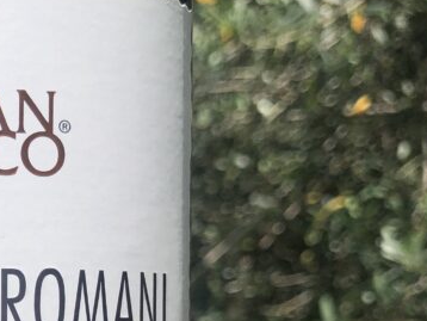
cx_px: -52
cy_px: 366
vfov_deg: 17.7
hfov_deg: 22.9
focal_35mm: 80
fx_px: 987
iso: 20
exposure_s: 1/4000
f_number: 1.8
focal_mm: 3.99
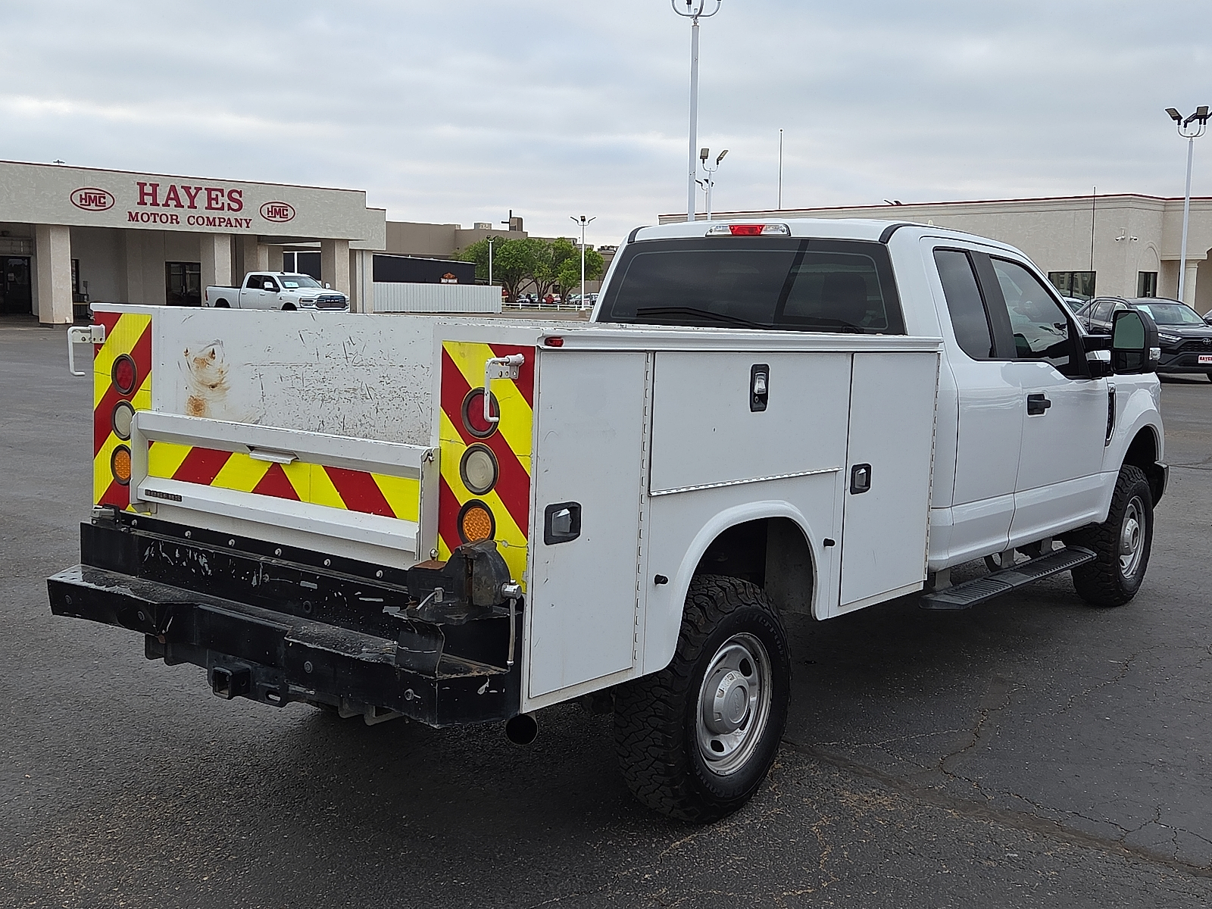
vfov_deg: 36.8
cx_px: 606
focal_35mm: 39
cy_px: 454
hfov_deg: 47.9
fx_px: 1365
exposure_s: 1/833
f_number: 1.8
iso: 76
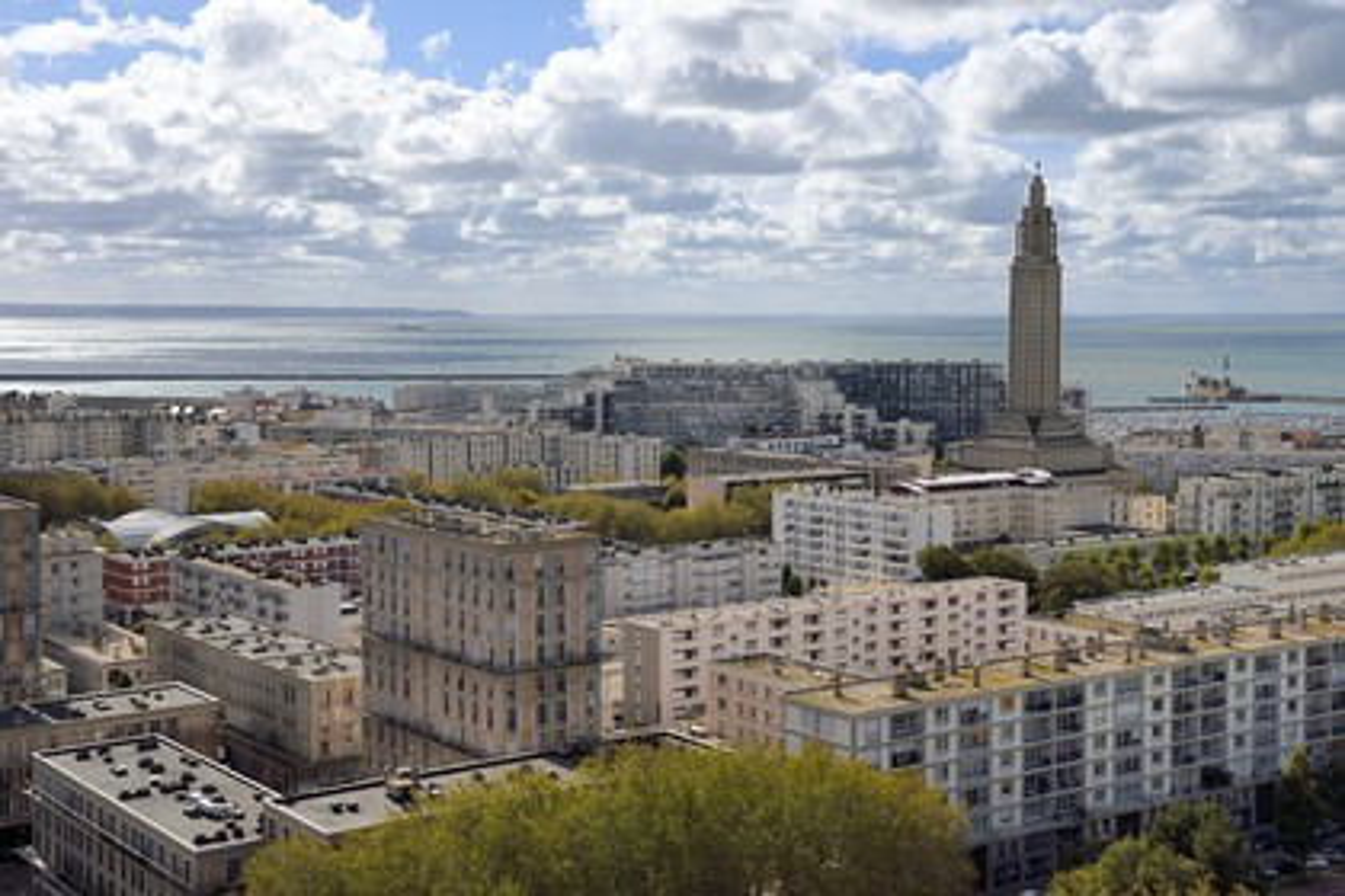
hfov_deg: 39.6
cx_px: 672
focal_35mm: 50
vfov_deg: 27.0
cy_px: 448
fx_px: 1868
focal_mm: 50
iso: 200
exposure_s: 1/250
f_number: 14
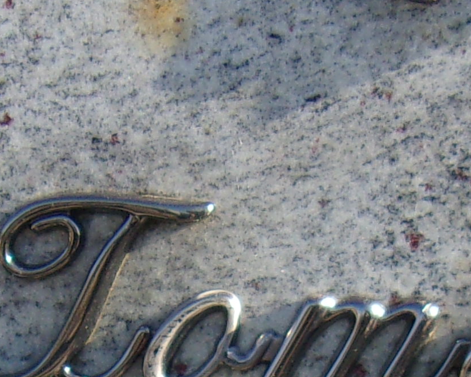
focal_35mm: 147
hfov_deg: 13.1
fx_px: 2049
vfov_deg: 10.4
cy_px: 435
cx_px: 249
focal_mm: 4.9
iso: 80
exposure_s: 1/400
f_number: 3
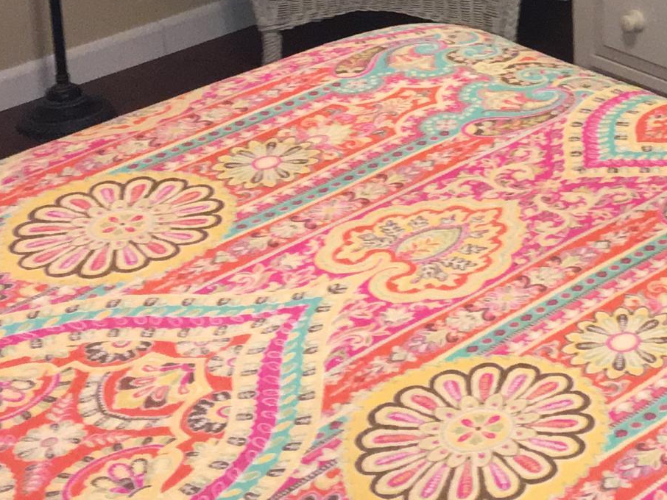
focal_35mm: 96
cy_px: -190
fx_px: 1850
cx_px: 652
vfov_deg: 14.6
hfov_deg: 19.9
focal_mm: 4.15
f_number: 2.2
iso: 125
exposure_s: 1/24
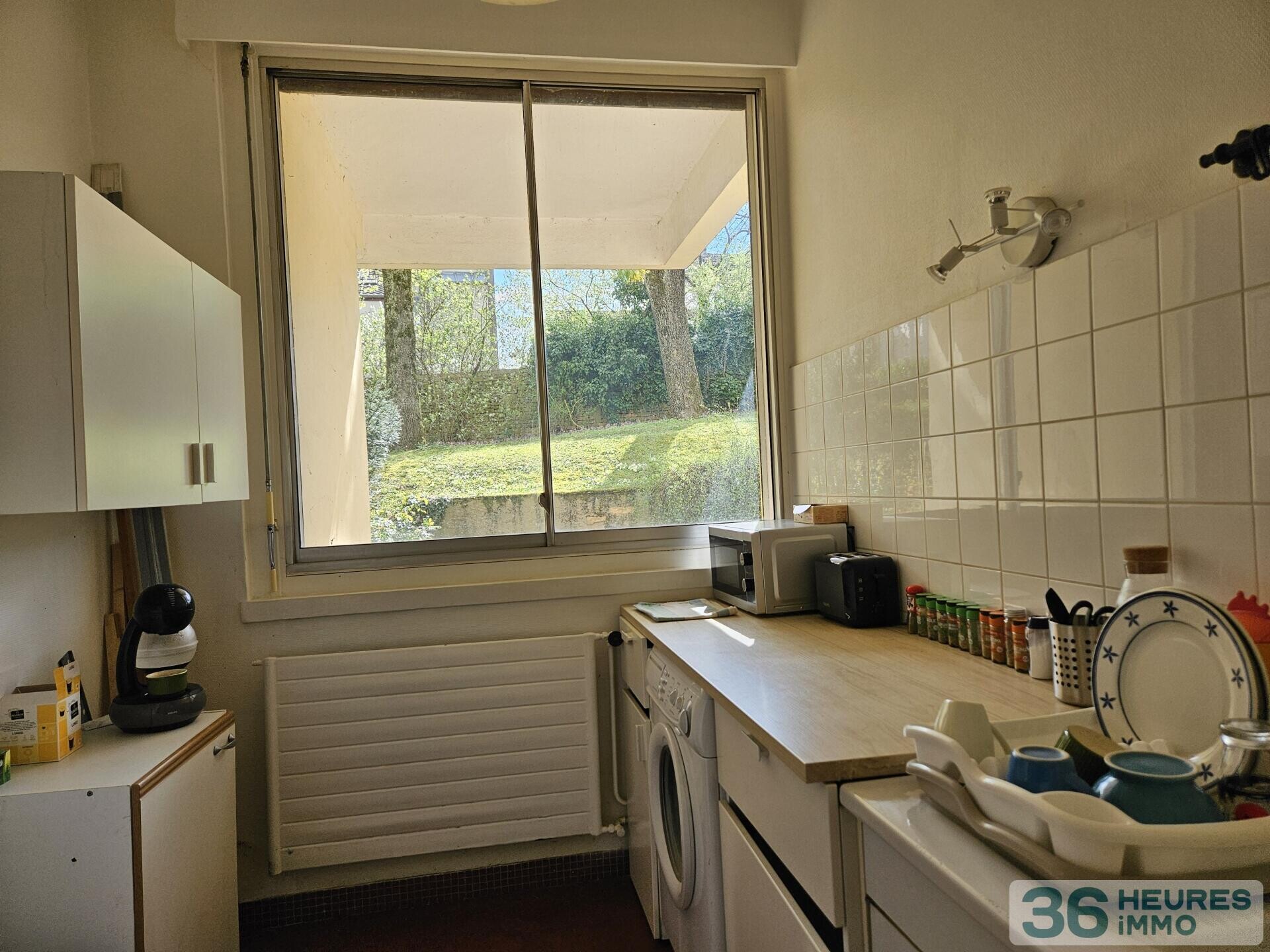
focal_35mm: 23
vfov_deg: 58.9
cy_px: 476
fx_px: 844
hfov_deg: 73.9
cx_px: 635
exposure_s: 1/401
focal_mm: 5.4
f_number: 1.8
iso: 50
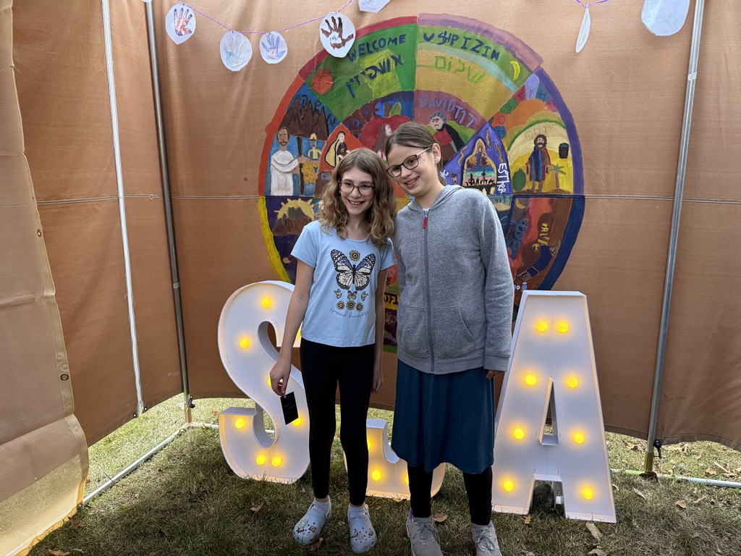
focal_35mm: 24
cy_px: 278
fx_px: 514
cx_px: 370
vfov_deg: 56.8
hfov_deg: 71.6
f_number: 1.78
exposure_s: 1/60
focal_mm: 6.76
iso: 320
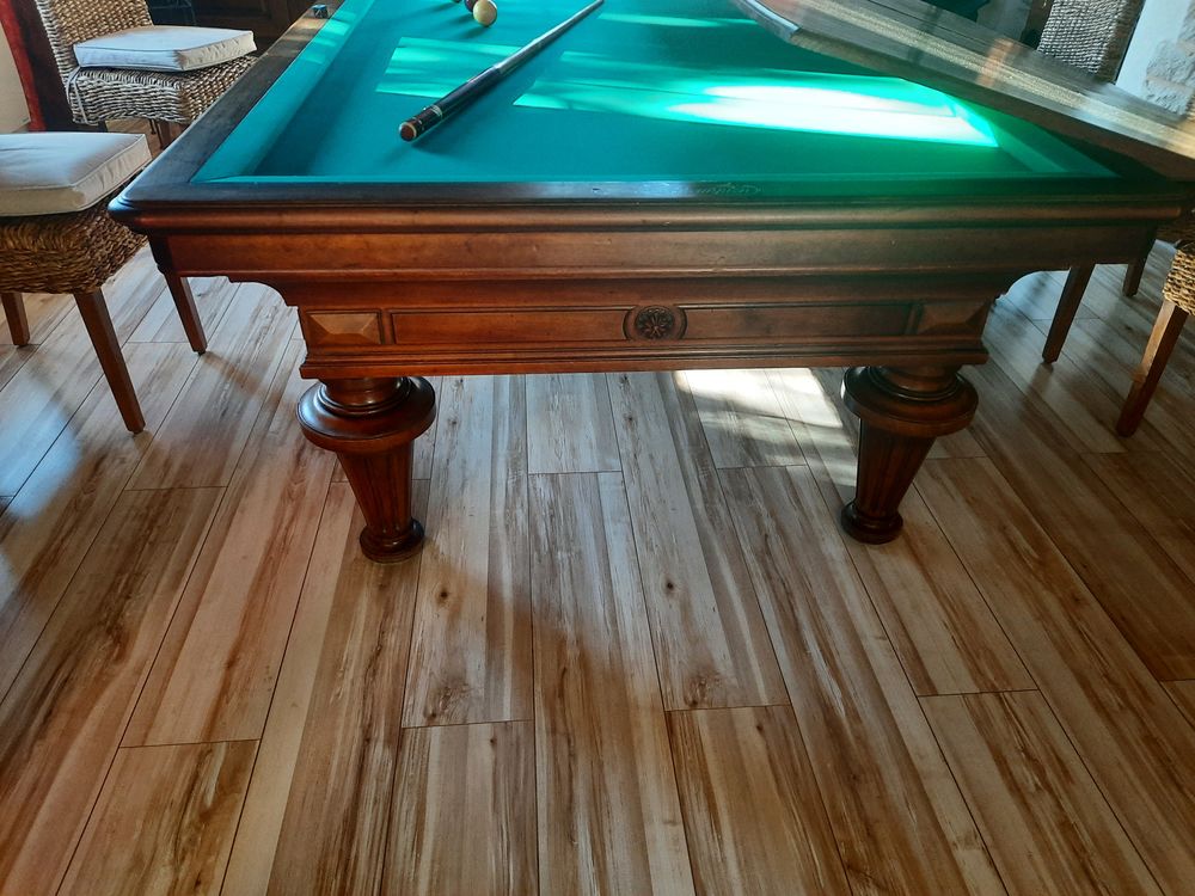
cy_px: 448
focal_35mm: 25
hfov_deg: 69.4
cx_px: 598
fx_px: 863
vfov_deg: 54.9
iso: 320
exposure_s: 1/30
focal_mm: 4.6
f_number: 2
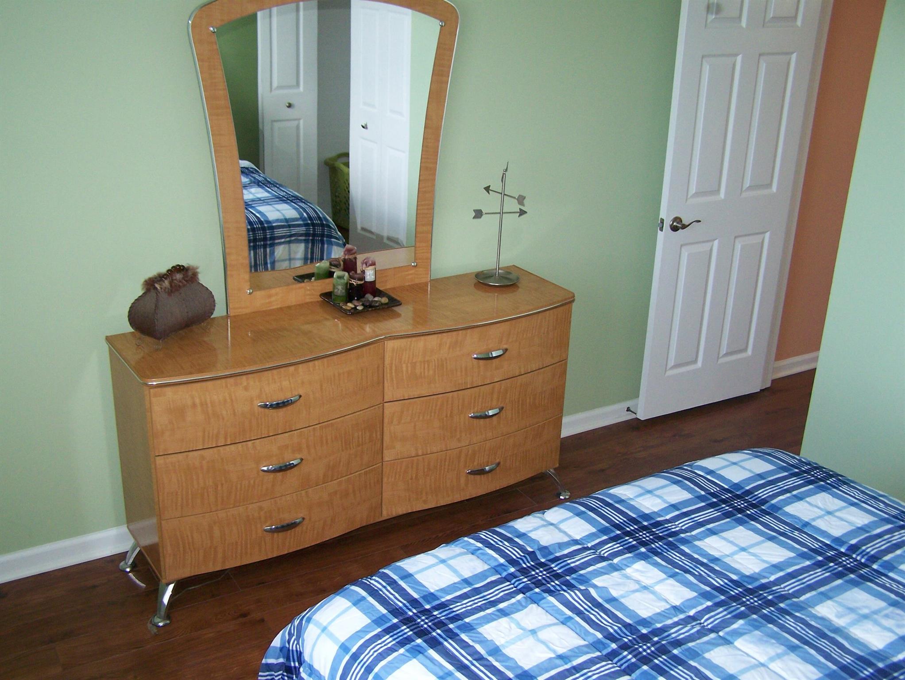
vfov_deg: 37.8
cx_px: 452
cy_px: 340
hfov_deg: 48.9
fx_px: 994
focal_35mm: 38
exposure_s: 1/60
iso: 160
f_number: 2.8
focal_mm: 6.3
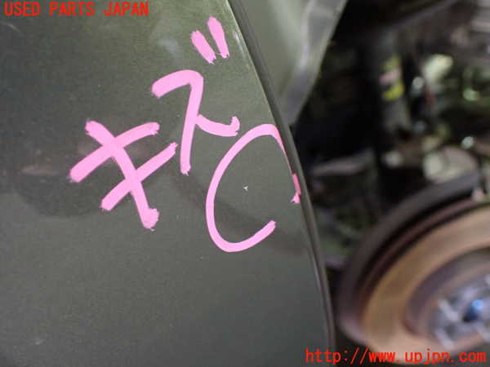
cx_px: 245
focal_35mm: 30
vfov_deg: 46.8
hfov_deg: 60.0
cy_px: 184
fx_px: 425
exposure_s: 1/30
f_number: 2.3
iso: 1000
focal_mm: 5.4
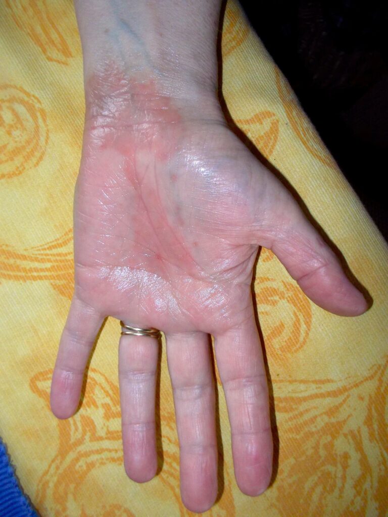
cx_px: 194
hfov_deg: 48.2
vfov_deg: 61.7
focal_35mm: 29
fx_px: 433
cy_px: 258
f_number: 3.3
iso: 200
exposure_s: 1/30
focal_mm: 4.1
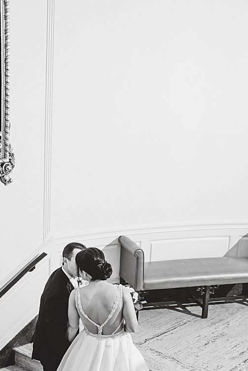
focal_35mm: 65
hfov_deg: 20.8
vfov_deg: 30.6
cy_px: 263
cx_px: 71
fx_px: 671
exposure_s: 1/80
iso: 250
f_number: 1.8
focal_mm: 35
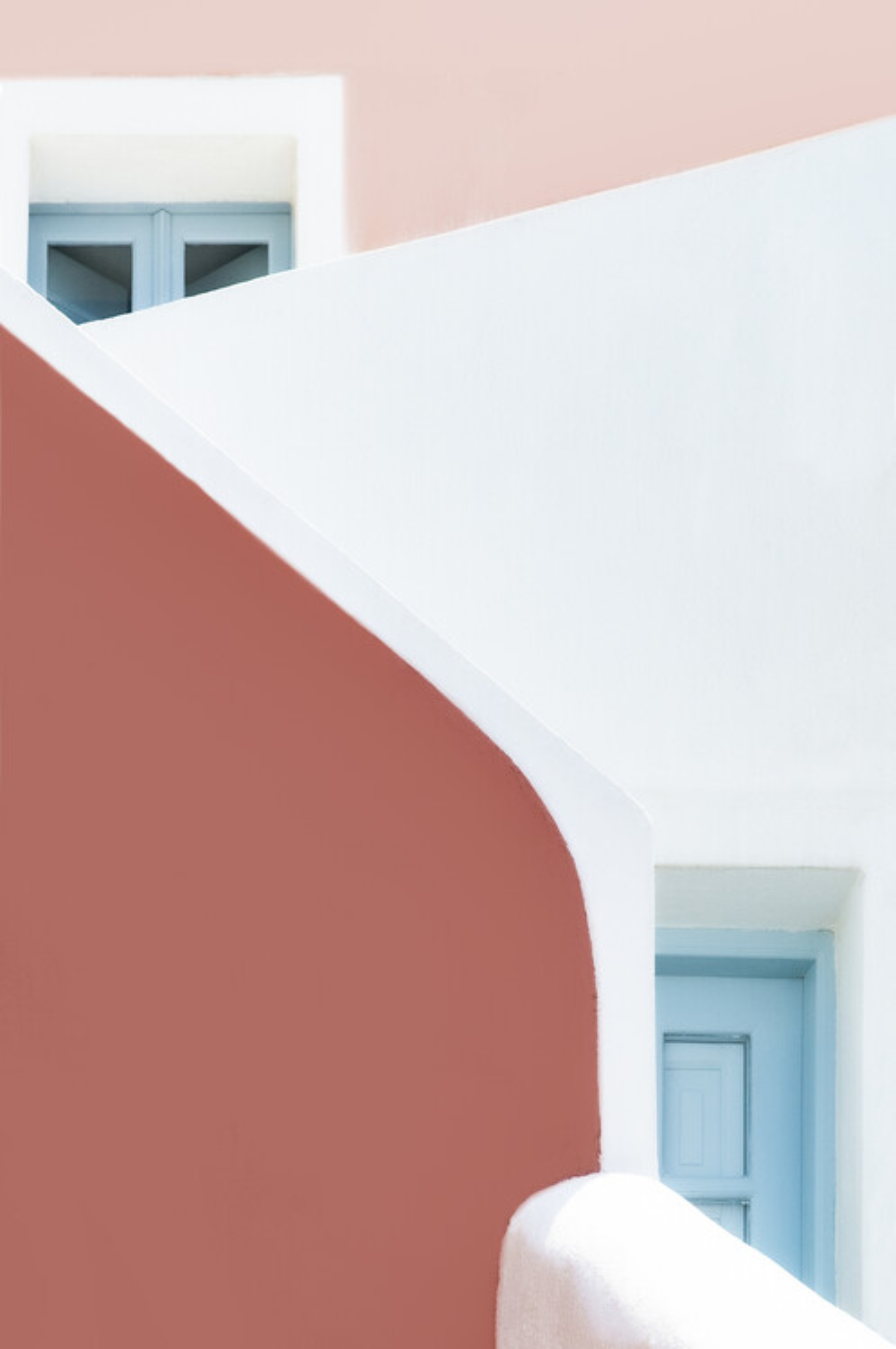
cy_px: 674
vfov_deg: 27.0
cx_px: 448
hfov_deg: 18.1
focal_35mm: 75
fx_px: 2808
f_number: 8
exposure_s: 1/320
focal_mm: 50
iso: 200
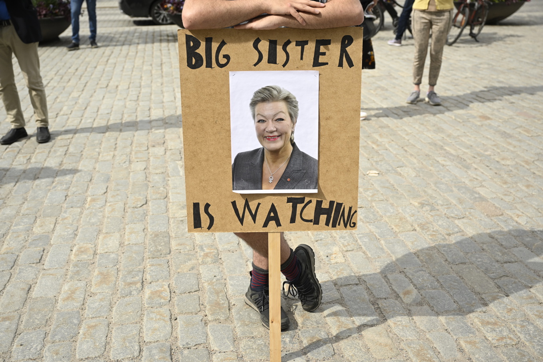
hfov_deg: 51.9
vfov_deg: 35.9
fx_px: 558
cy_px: 181
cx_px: 272
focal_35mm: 37
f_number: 4
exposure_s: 1/4000
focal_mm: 37
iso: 500
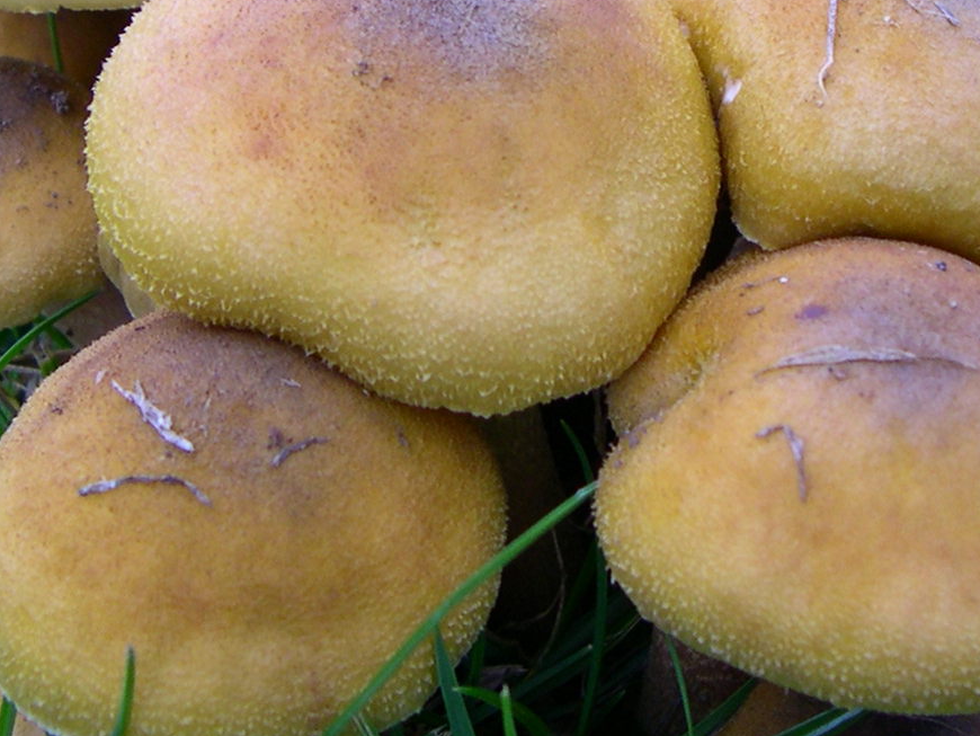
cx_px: 589
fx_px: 2209
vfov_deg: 18.8
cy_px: 224
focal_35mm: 78
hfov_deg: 25.0
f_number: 2.8
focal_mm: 8
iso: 100
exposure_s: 1/191
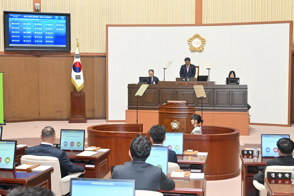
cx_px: 148
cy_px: 97
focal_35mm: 50
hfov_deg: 39.6
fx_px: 408
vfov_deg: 27.0
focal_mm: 49
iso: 5000
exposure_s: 1/250
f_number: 6.3
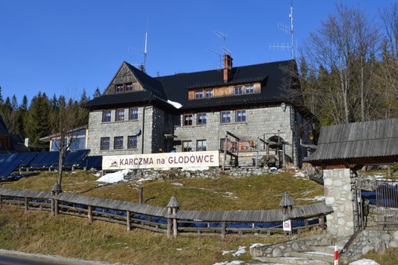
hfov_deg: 47.2
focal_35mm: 41
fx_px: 453
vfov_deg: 32.6
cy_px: 107
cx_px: 166
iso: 100
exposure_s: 1/320
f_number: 8
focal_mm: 18
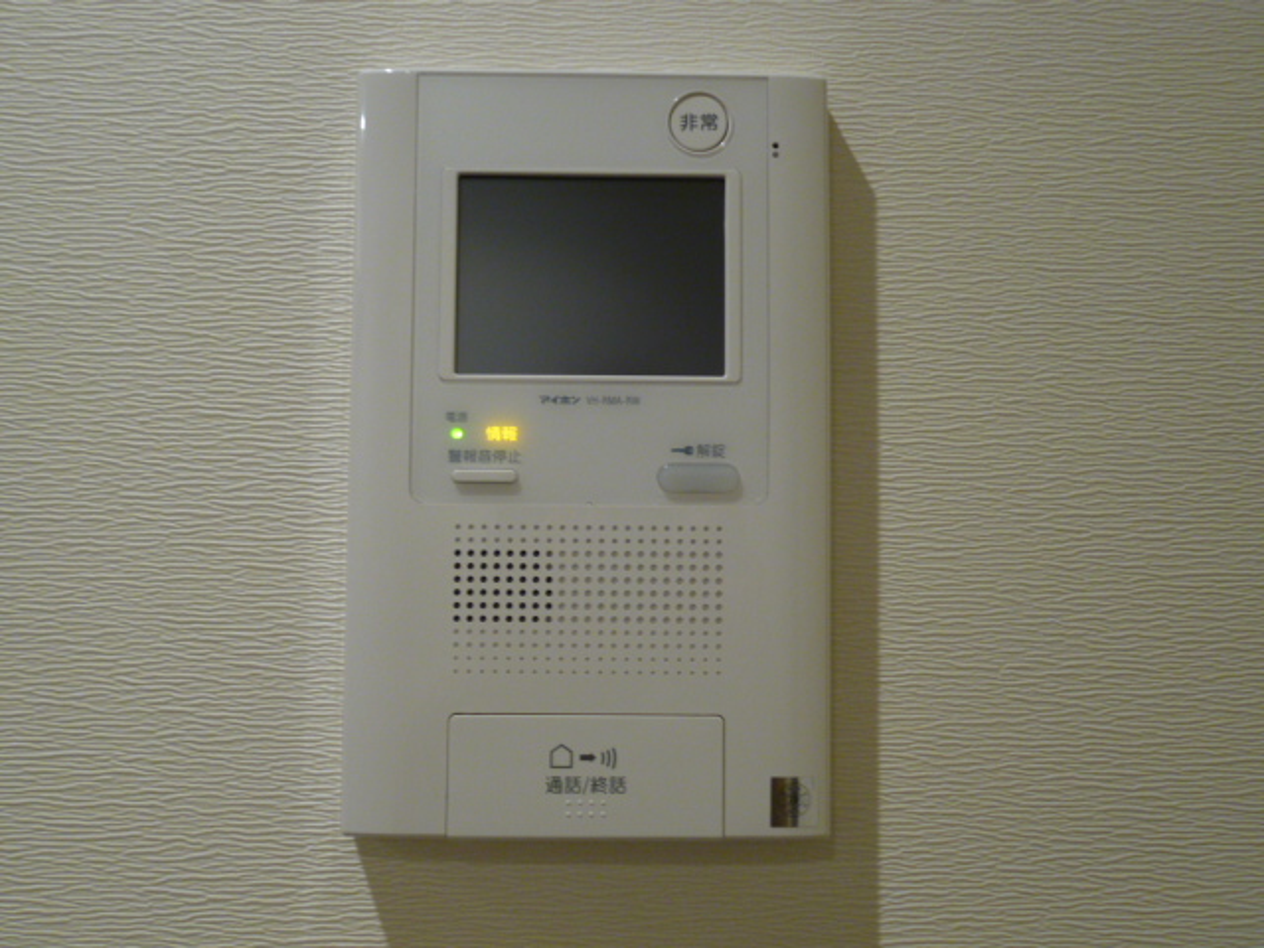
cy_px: 474
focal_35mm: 36
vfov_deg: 39.7
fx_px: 1315
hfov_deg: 51.4
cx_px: 632
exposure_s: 1/8
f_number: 3.5
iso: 200
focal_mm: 6.4
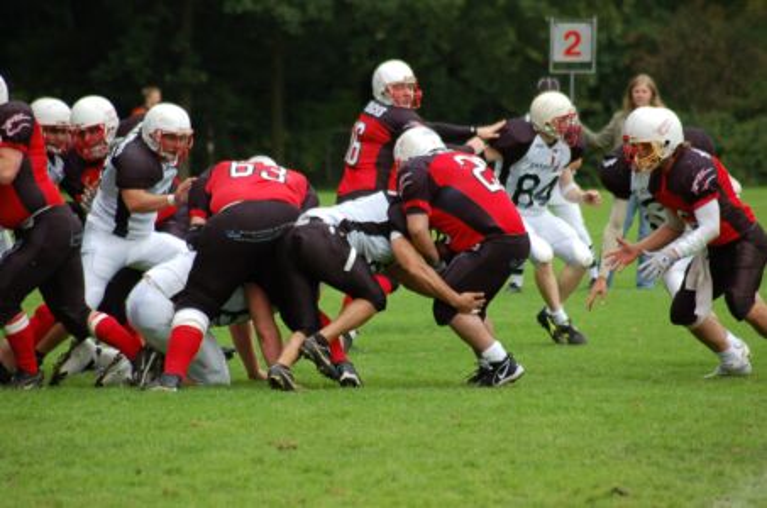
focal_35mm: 292
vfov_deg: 4.7
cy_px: 254
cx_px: 384
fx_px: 6219
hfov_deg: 7.1
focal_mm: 195
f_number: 5
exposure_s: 1/500
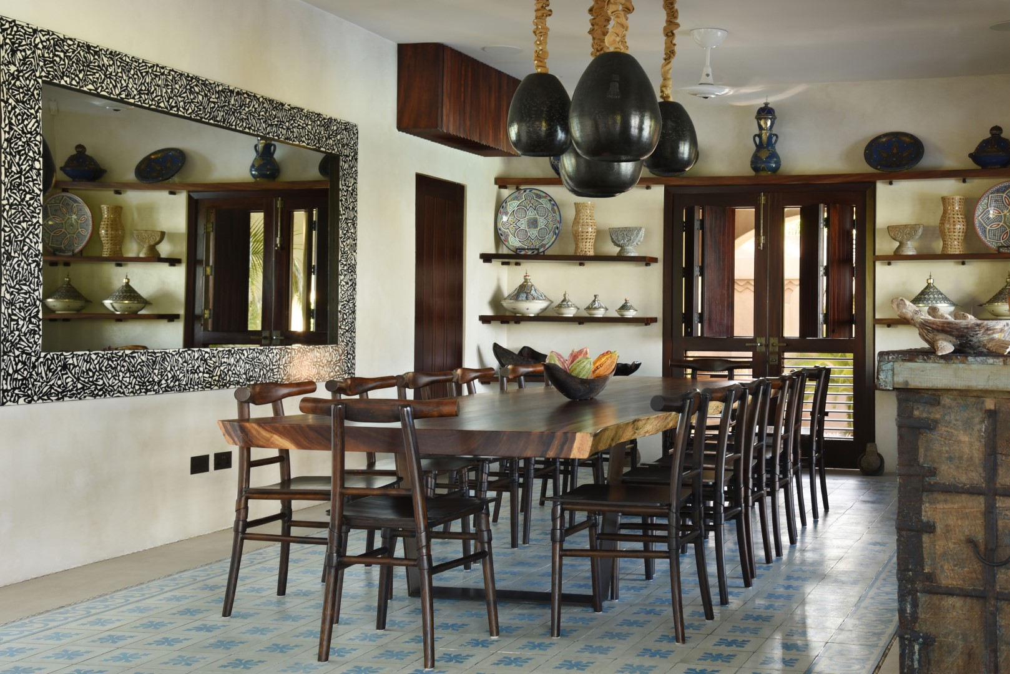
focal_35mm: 48
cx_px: 505
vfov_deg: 28.1
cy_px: 337
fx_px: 1347
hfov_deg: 41.1
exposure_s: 1/6
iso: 500
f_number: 9
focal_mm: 48
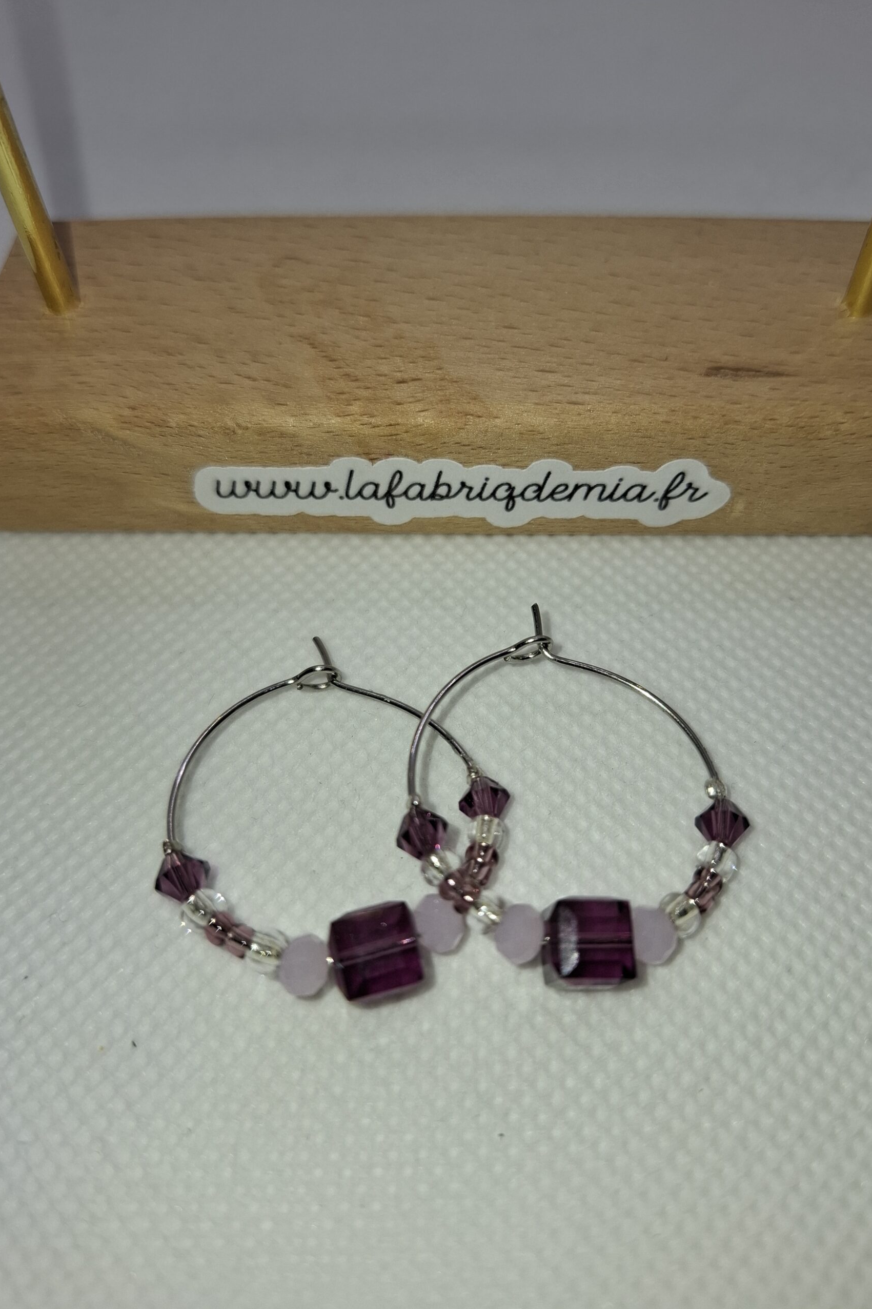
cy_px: 654
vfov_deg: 73.7
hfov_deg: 53.0
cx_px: 482
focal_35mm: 24
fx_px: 872
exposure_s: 1/800
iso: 50
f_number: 1.8
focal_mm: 5.54
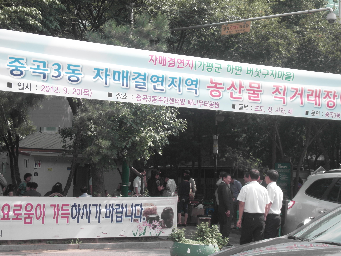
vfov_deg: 19.6
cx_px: 170
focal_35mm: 75
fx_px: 739
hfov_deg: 26.0
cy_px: 128
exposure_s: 1/250
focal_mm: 16.1
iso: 80
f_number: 5
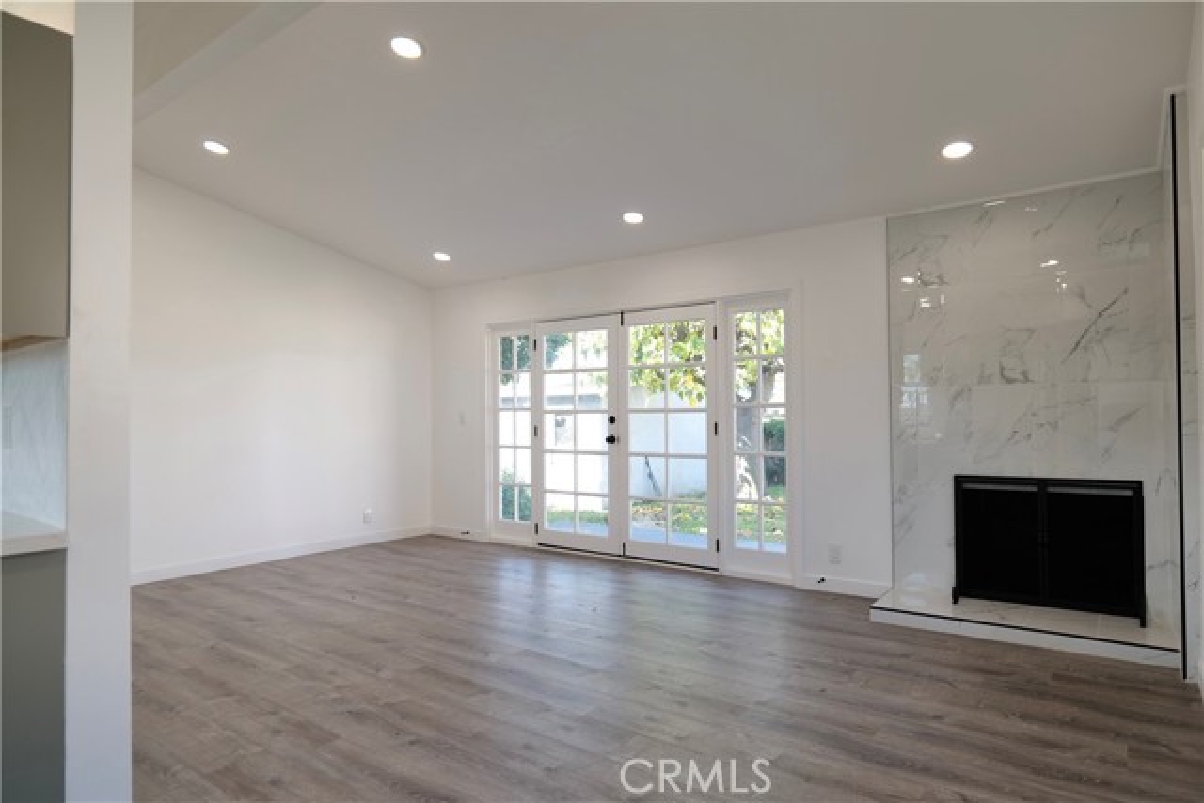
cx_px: 602
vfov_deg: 62.0
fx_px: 669
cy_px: 402
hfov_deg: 84.0
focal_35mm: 20
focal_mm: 20
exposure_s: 1/60
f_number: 3.5
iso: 100
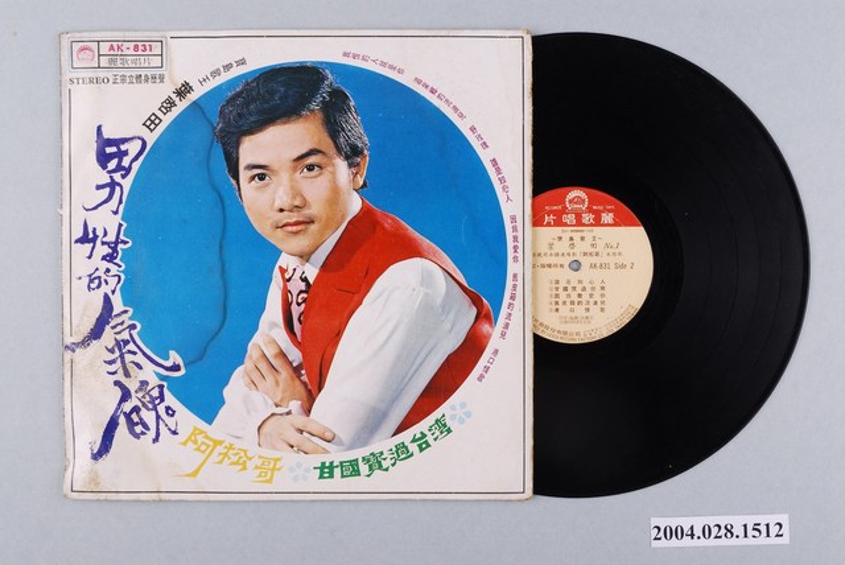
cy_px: 282
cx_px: 422
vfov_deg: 22.7
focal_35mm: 60
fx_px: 1410
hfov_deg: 33.4
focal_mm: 40
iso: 125
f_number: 11
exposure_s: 1/125
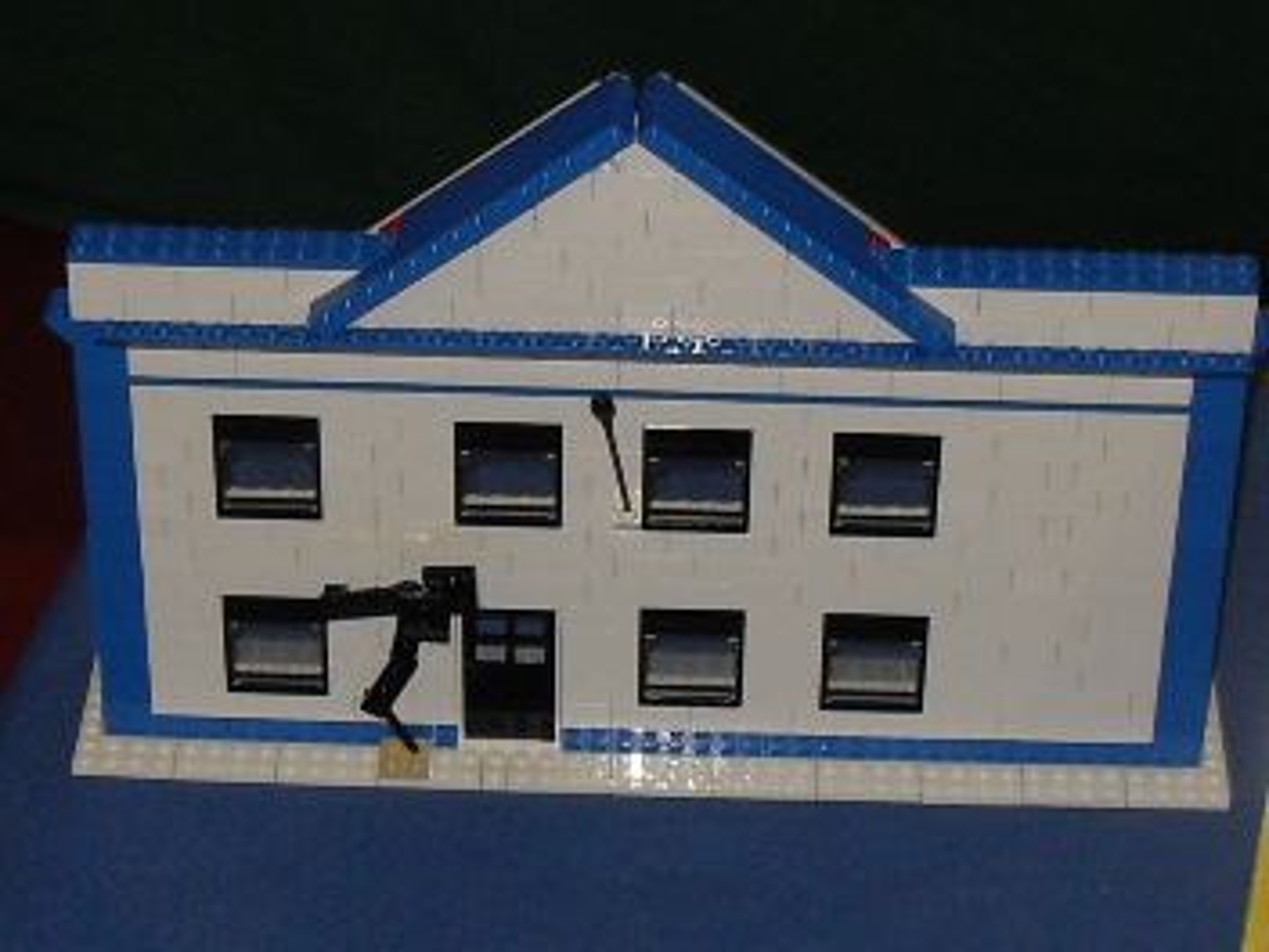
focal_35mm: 37
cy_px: 476
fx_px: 1356
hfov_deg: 50.1
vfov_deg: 38.7
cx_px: 634
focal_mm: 6.3
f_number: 2.8
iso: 100
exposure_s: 1/45
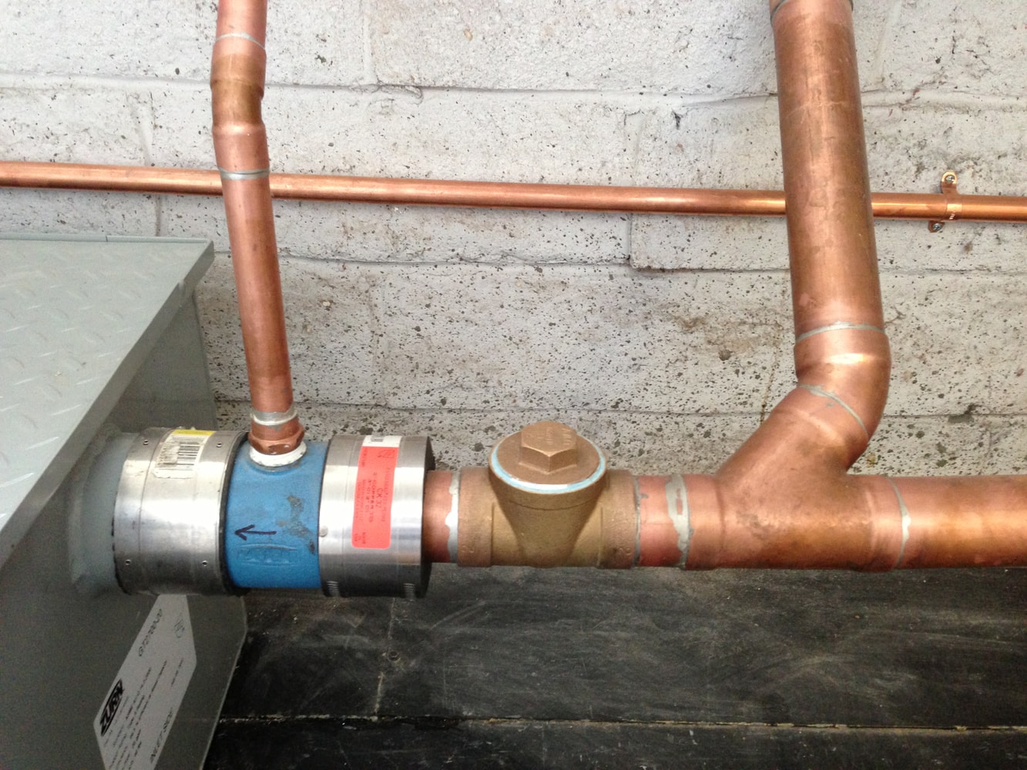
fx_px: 979
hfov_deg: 55.3
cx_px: 514
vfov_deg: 43.0
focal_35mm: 33
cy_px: 385
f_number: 2.4
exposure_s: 1/20
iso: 250
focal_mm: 4.13
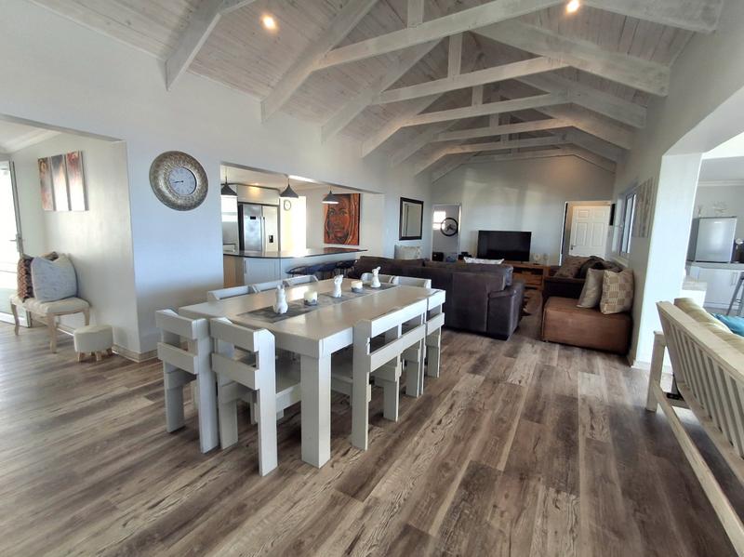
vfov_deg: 78.0
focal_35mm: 16
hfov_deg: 94.5
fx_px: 344
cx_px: 372
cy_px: 278
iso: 40
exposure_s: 1/60.2
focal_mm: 1.64
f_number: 2.2
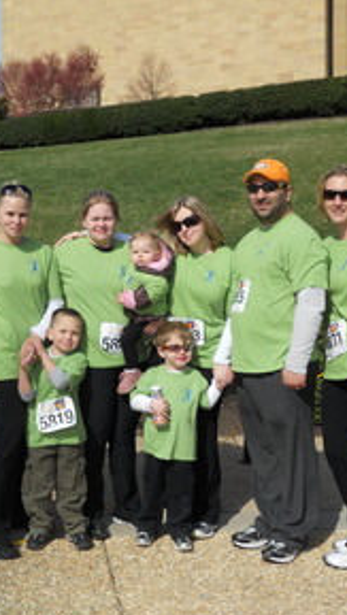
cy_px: 310
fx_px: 914
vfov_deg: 37.2
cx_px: 97
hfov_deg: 21.4
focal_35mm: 56
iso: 80
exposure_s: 1/1000
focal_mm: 6.9
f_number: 3.9
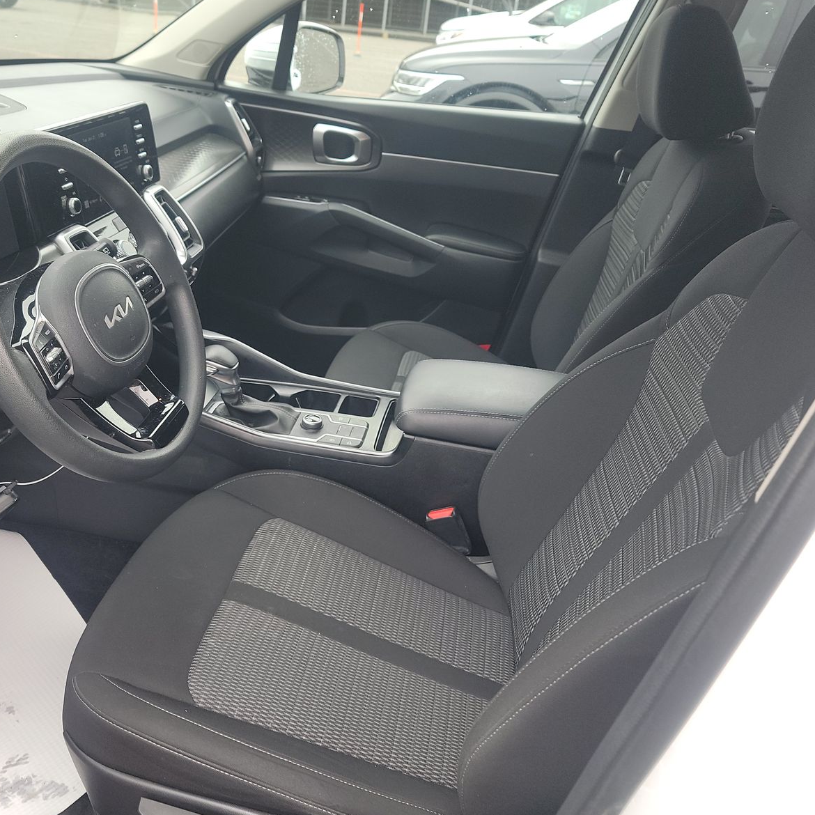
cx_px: 347
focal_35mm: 29
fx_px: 772
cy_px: 402
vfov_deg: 55.6
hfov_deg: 55.4
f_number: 1.8
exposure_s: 1/59
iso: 67
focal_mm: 6.7
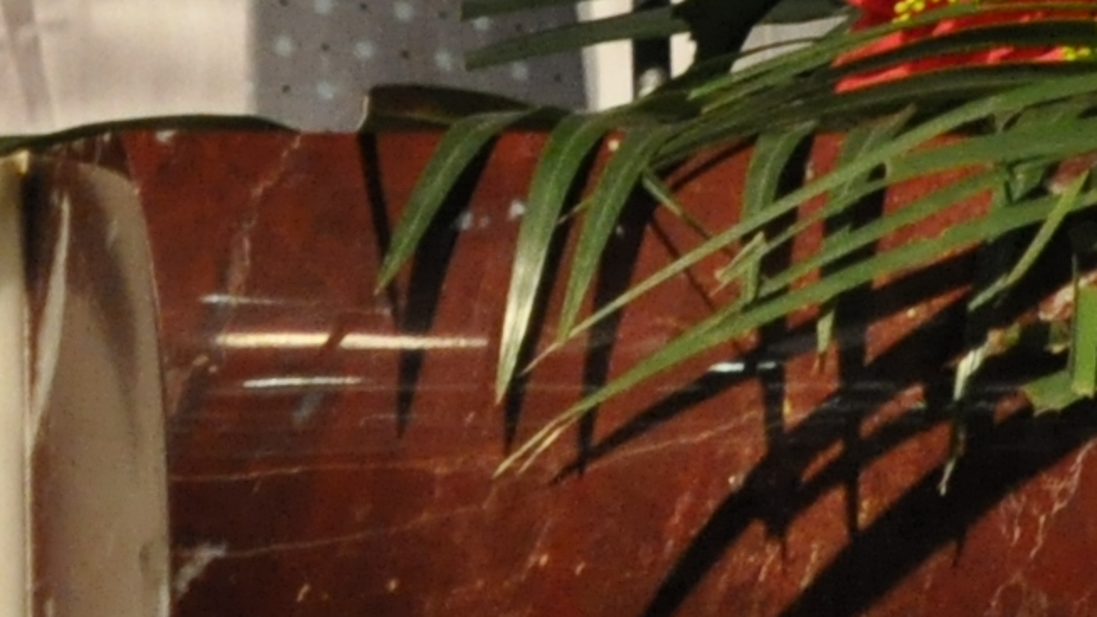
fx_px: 16508
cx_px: 972
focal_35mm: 567
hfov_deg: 3.8
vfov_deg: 2.1
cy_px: -435
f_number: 5.6
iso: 1250
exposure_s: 1/100
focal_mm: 55
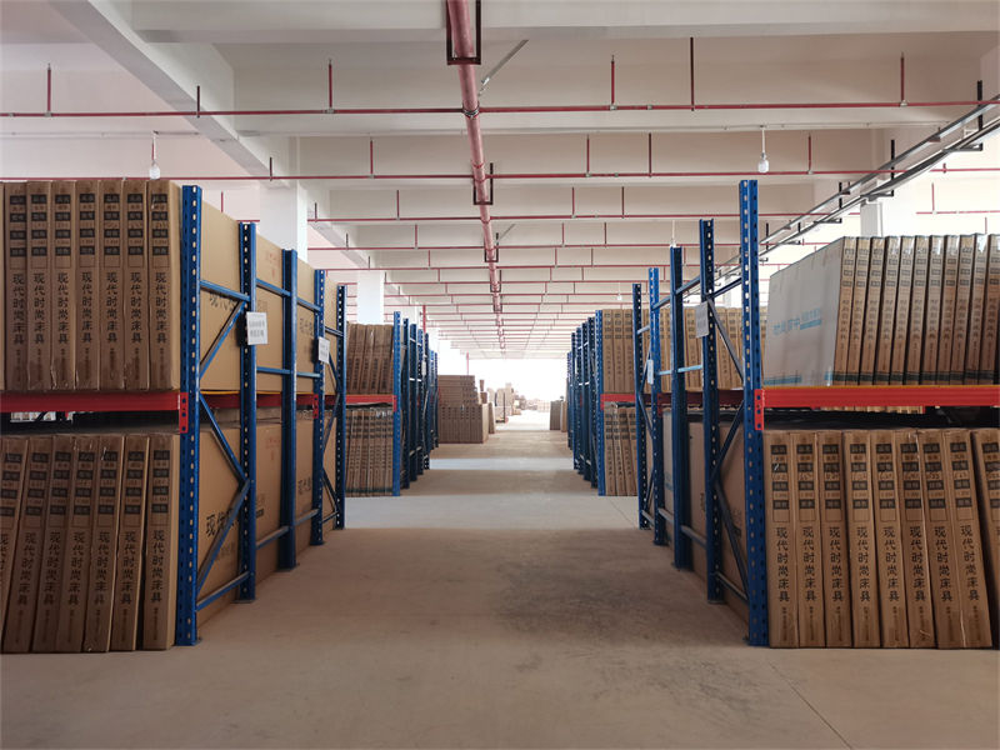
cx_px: 500
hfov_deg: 67.3
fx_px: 751
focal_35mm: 26
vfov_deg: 53.1
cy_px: 375
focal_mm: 5.58
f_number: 1.8
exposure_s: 1/50
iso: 400
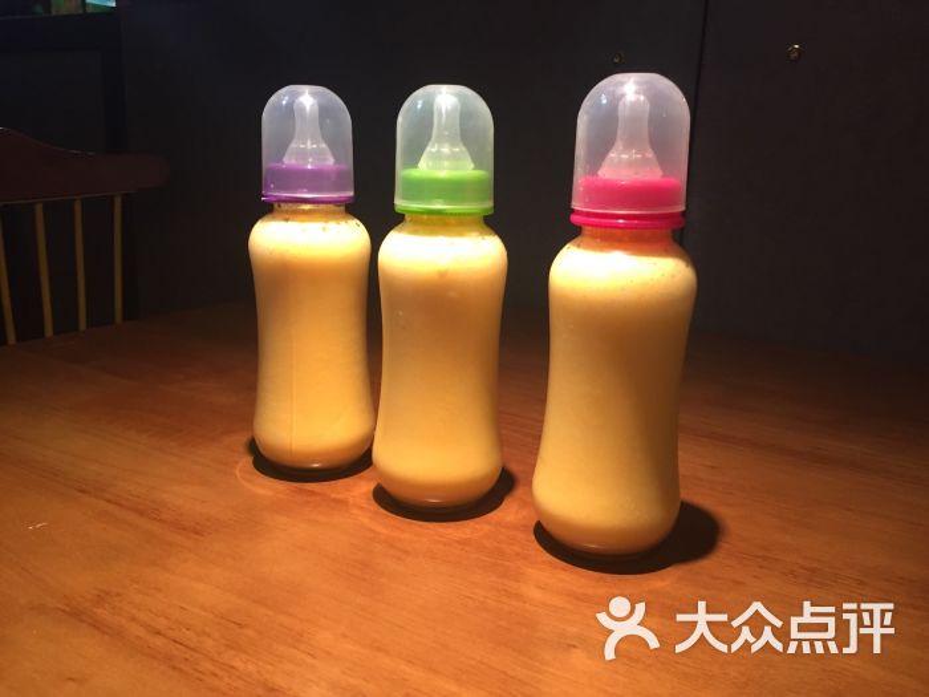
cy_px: 348
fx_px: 778
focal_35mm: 29
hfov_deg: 61.7
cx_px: 464
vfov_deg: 48.2
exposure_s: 1/33
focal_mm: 4.15
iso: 160
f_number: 2.2
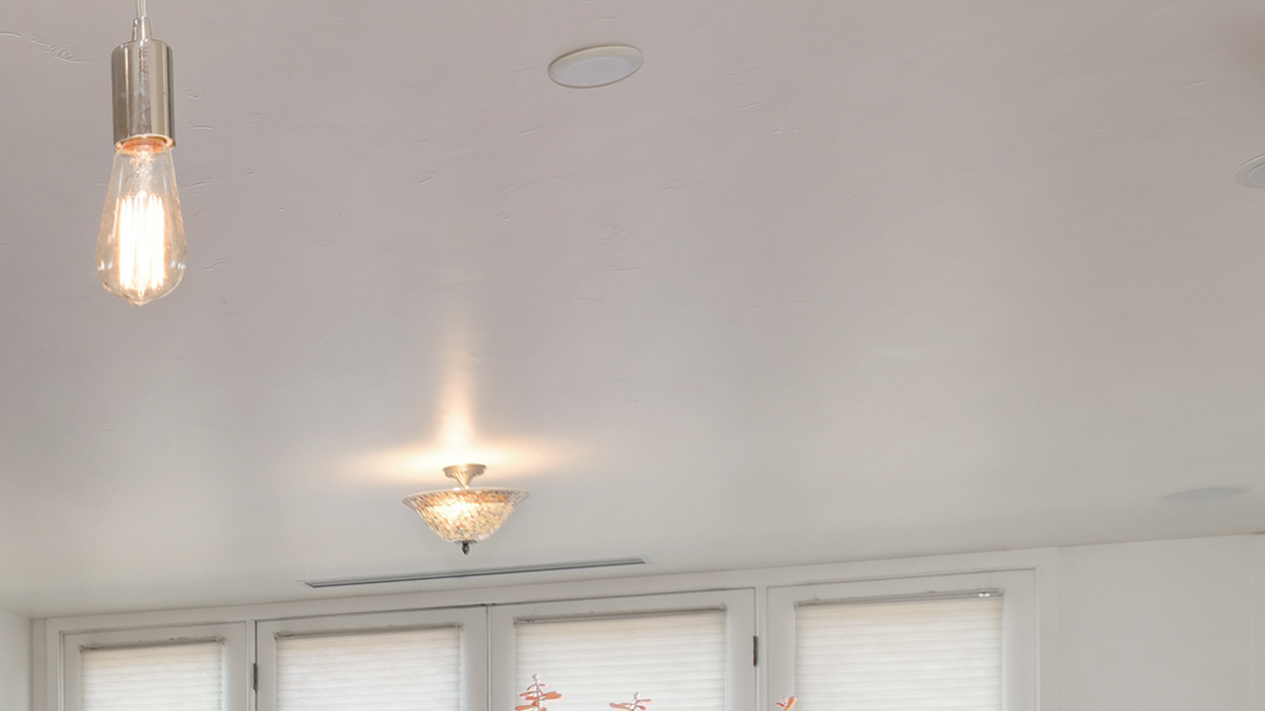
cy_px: 900
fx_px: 2013
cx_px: -262
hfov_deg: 29.8
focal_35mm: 60
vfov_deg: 18.7
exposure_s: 1/8
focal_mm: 20
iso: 400
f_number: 8
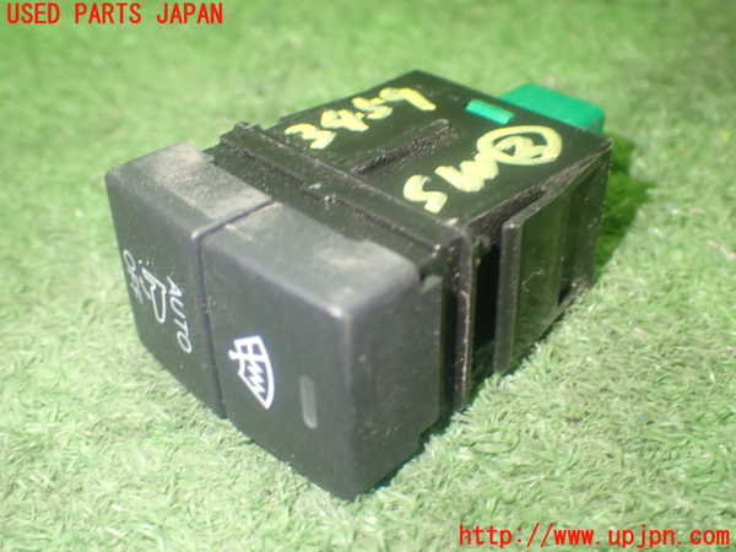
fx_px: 936
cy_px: 276
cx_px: 368
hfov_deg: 42.9
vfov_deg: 32.9
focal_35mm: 44
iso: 800
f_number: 2.9
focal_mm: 7.84
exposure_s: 1/25
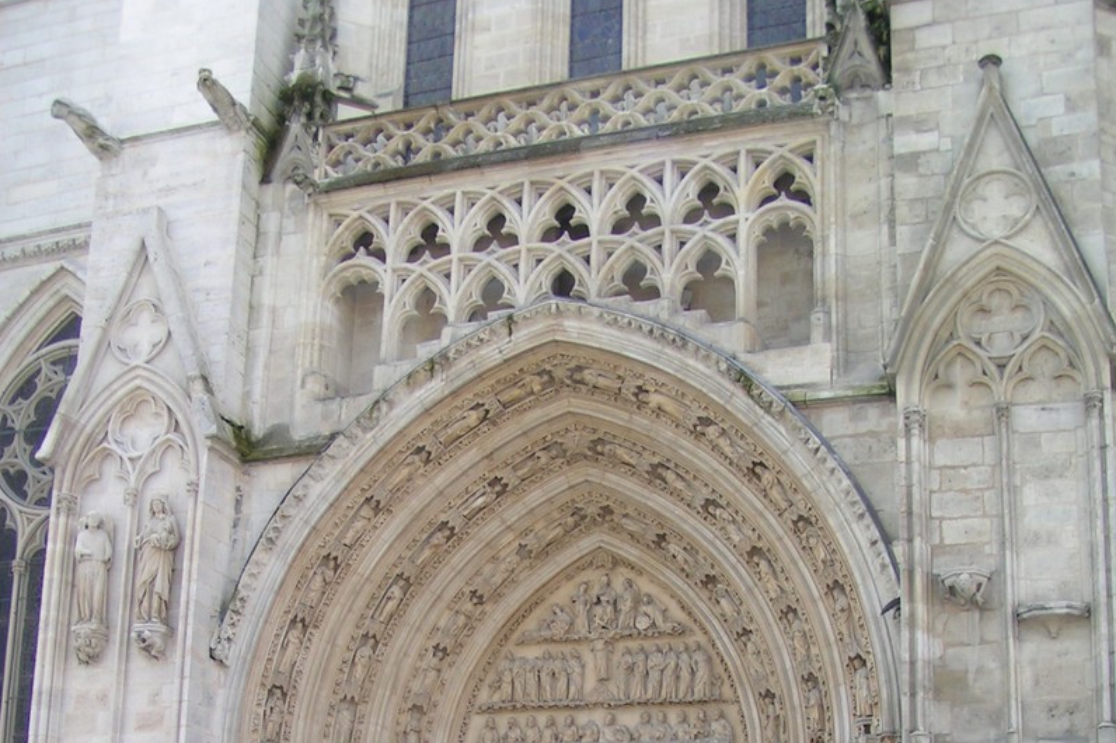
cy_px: 728
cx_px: 559
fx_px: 1642
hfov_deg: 37.5
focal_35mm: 53
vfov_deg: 24.4
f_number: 4.5
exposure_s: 1/160
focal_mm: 5.8
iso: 50
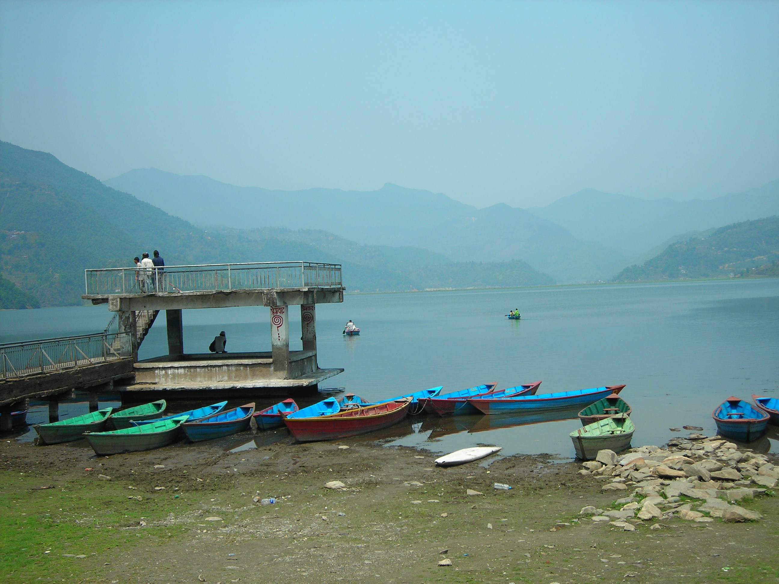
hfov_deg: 34.9
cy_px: 292
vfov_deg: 26.6
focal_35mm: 55
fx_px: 1238
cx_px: 390
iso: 50
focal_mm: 9.1
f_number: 7.3
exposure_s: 1/127
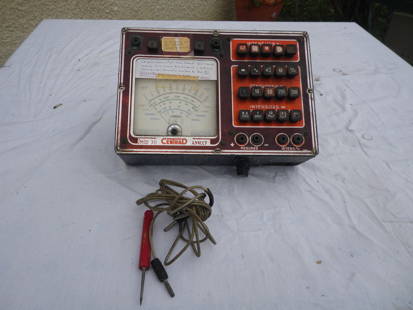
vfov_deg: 49.7
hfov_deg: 63.4
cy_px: 155
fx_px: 334
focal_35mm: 28
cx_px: 206
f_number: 2.6
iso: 64
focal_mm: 4.9
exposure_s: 1/500
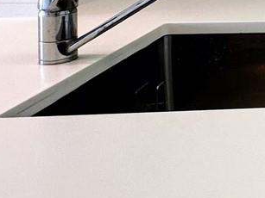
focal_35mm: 73
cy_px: -107
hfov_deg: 18.6
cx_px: 514
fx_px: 559
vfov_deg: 17.8
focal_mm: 2.22
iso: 80
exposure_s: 1/120
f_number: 2.2
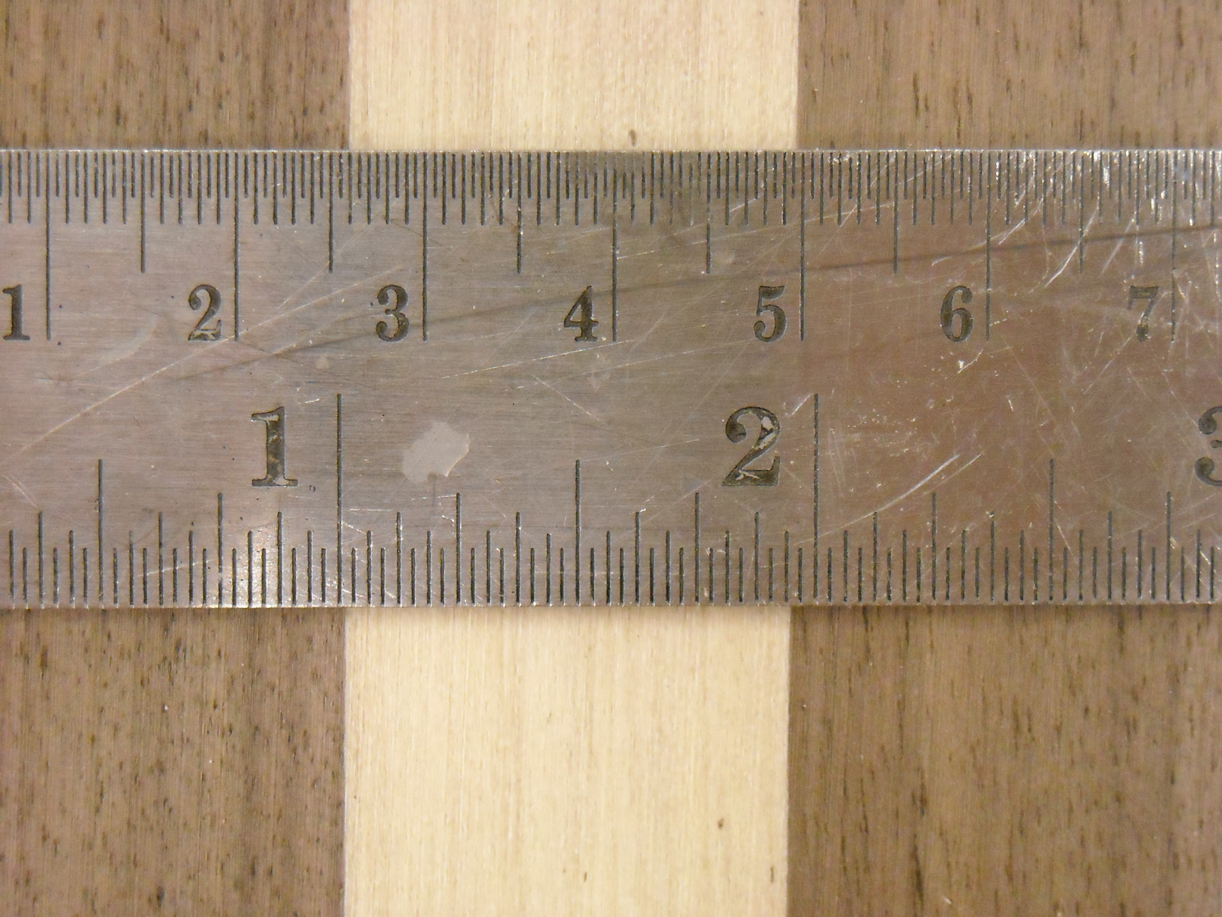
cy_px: 458
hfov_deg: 20.9
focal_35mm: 94
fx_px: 3318
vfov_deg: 15.7
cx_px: 611
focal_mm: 15.32
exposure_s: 1/26
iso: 800
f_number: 4.4
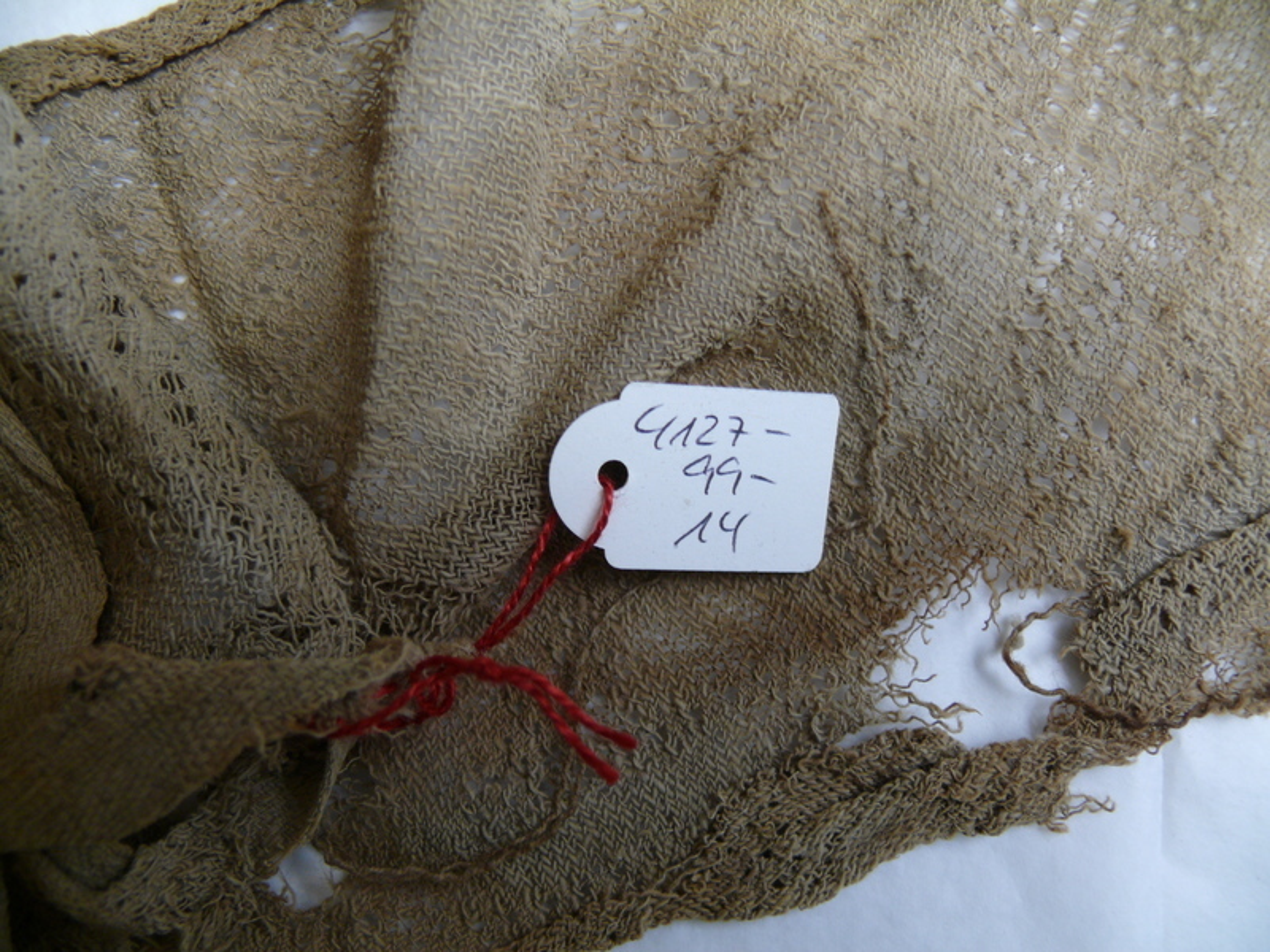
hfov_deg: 52.6
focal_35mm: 35
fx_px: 1284
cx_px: 635
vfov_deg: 40.7
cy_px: 476
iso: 100
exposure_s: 1/30
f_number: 2.8
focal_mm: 7.4
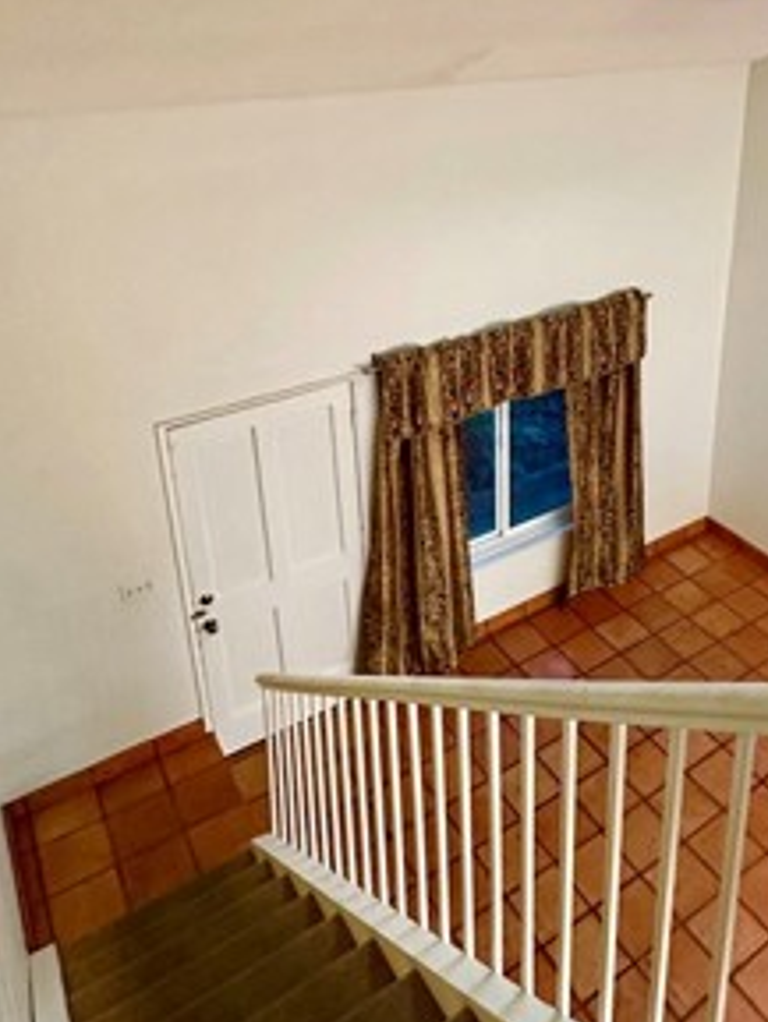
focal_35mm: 31
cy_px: 304
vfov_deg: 56.5
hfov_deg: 44.2
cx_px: 563
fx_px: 916
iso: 400
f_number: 2.2
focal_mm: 2.22
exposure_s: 1/60
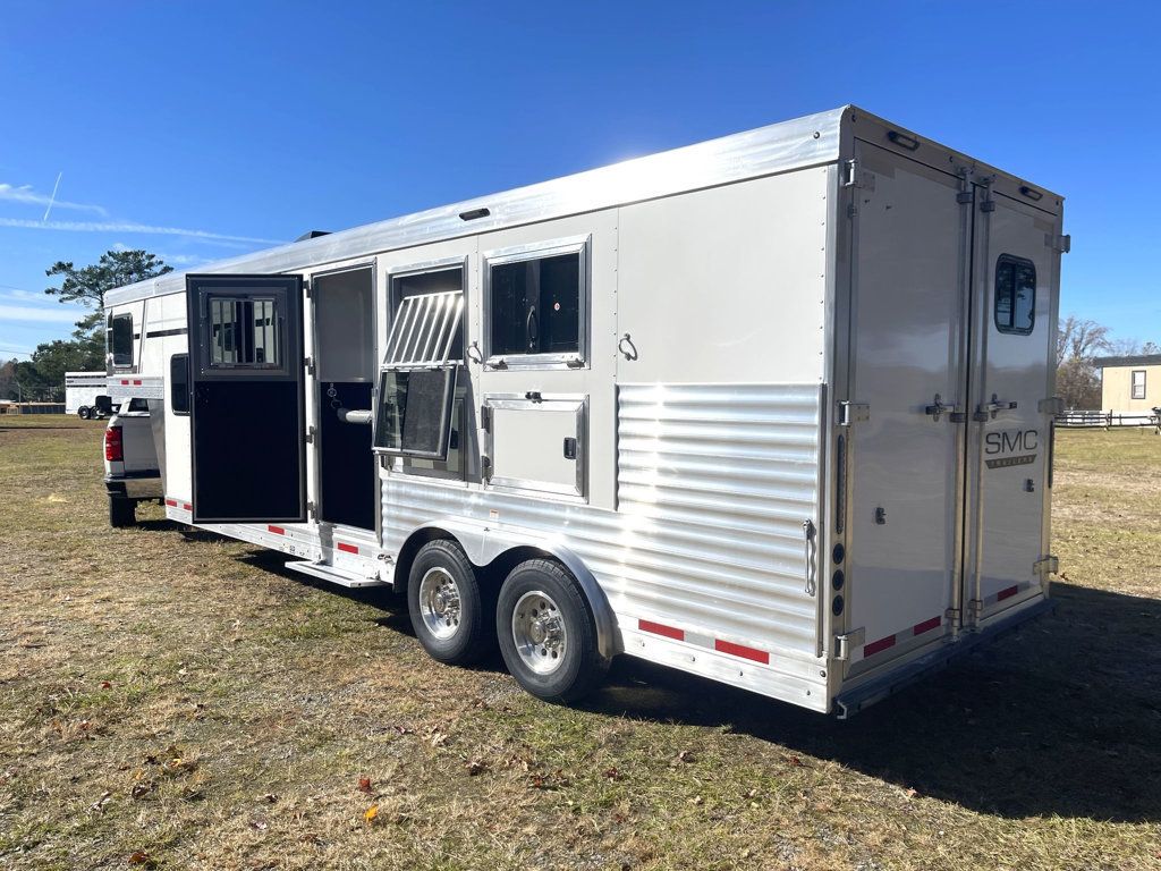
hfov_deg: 69.4
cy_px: 436
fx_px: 838
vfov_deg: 54.9
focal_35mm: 25
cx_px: 580
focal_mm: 5.1
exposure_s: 1/7937
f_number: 1.6
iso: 32
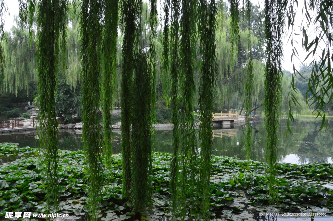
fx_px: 250
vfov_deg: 47.9
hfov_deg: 67.4
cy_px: 110
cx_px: 166
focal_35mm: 27
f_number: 22
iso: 5600
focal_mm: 18
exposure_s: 1/250
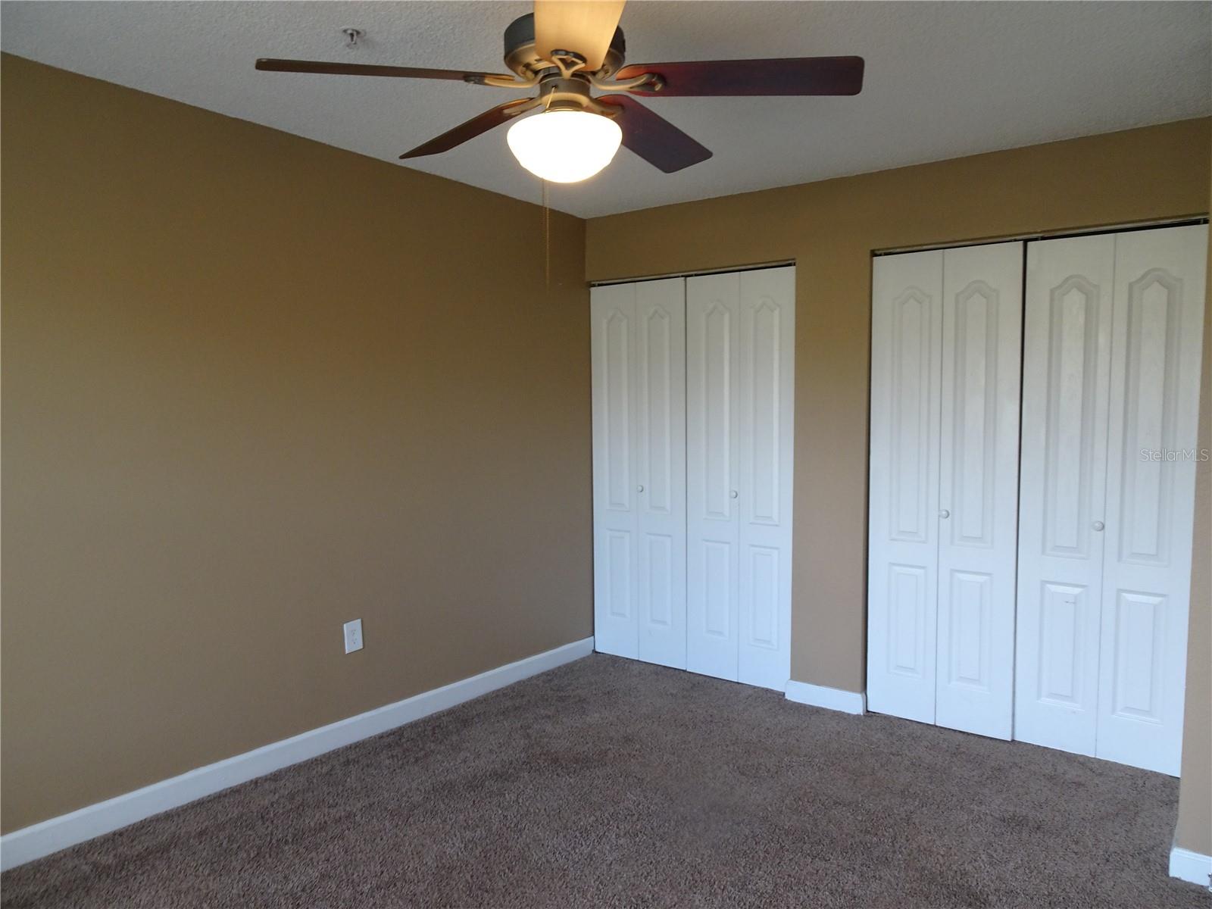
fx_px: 840
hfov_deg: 71.6
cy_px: 454
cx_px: 606
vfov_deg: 56.8
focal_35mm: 24
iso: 200
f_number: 3.5
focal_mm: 4.1
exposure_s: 1/30
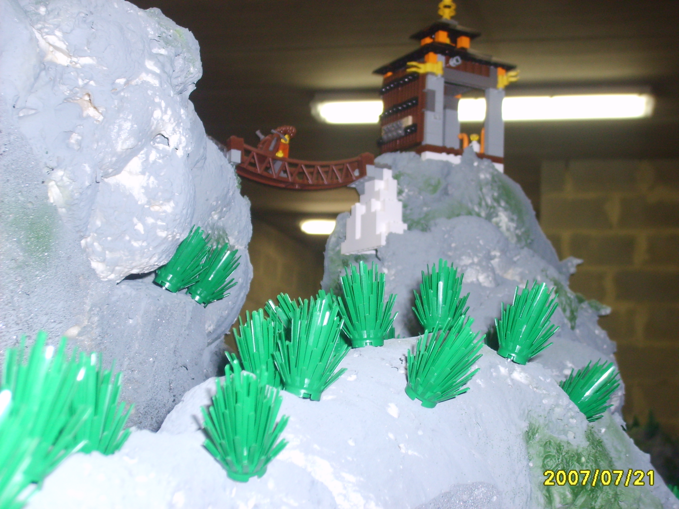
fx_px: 1197
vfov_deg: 24.0
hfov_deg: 31.7
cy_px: 254
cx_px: 340
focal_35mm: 61
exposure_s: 1/60
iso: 100
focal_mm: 10.3
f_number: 3.6
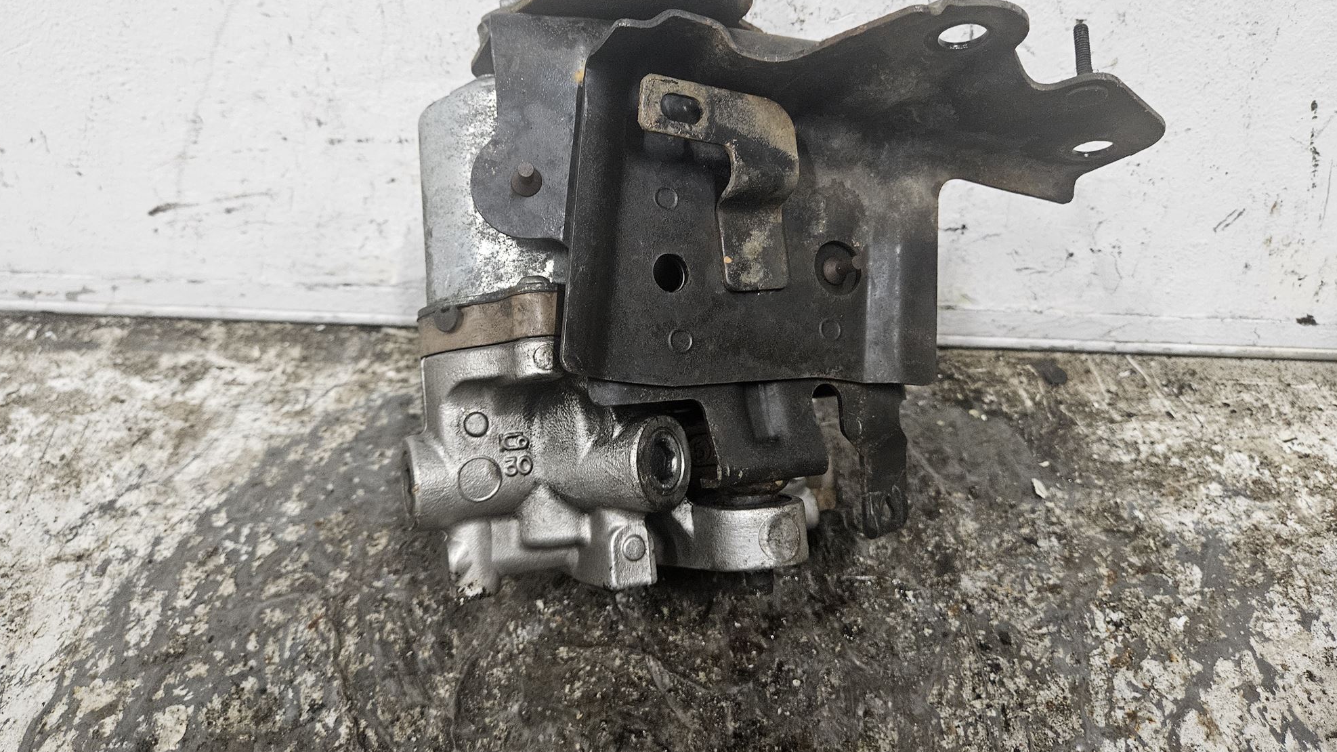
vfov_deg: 44.2
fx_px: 922
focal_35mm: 26
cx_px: 651
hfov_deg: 71.9
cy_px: 307
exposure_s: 1/100
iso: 500
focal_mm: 5.4
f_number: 1.8
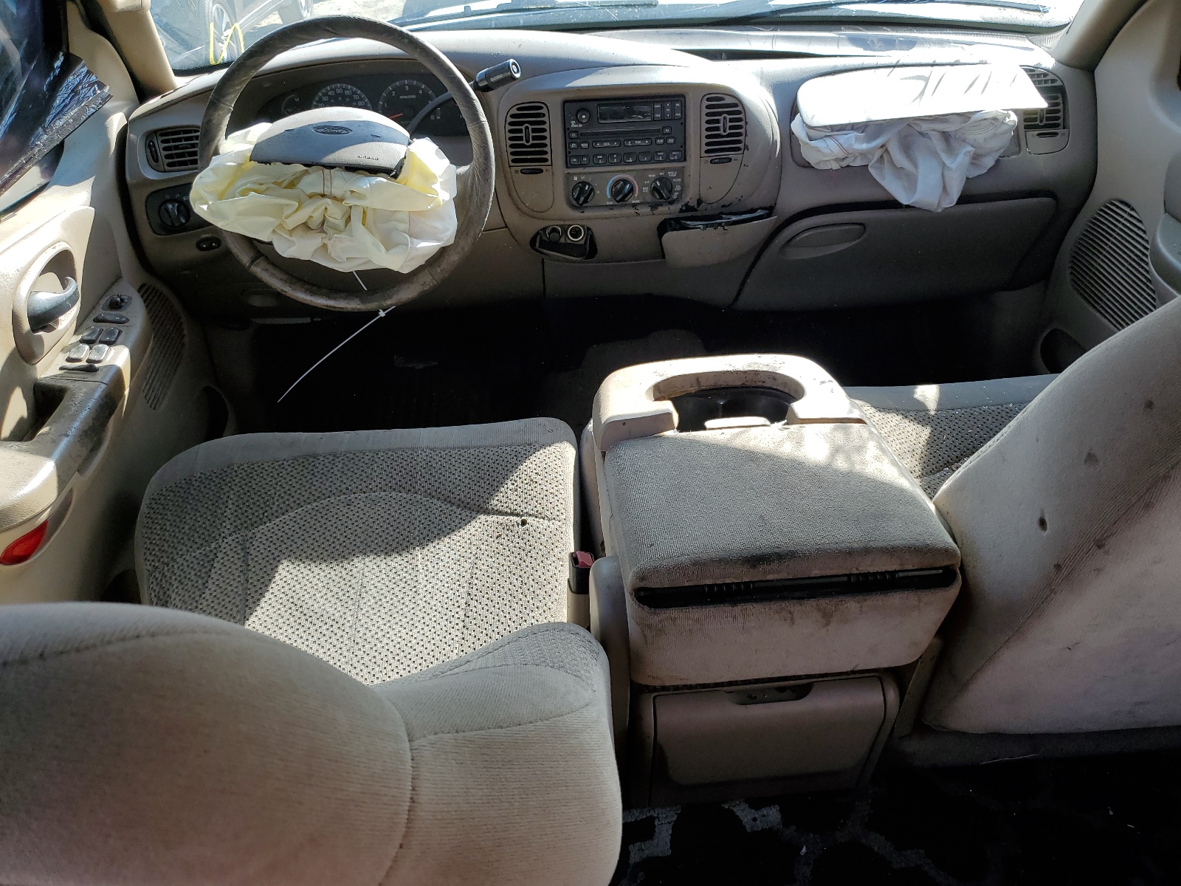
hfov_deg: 67.3
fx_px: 887
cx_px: 590
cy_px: 443
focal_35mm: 26
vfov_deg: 53.1
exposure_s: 1/588
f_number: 1.5
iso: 50
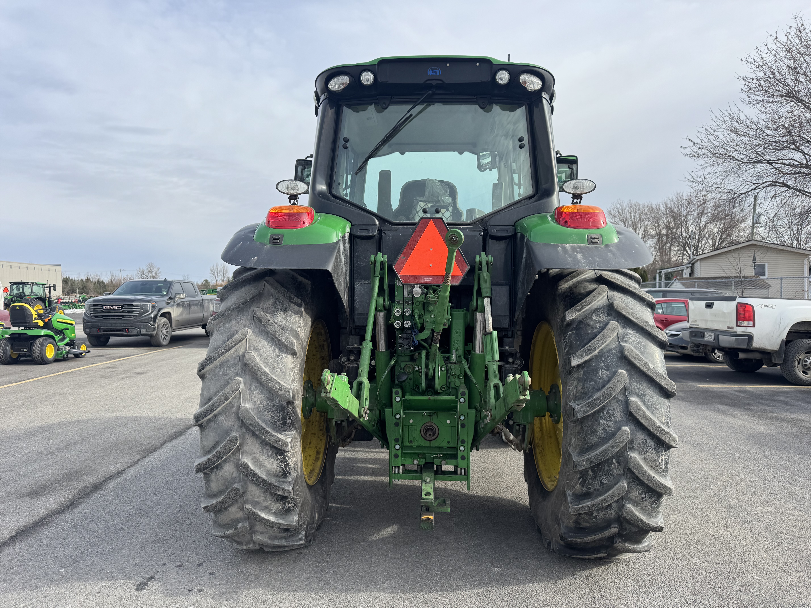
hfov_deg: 71.6
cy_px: 304
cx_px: 406
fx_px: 562
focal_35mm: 24
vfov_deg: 56.8
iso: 80
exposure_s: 1/2174
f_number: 1.78
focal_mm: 6.76
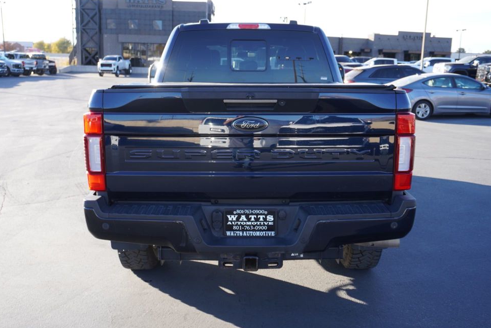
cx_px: 254
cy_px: 162
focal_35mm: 37
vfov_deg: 36.4
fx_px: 498
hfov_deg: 52.4
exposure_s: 1/100
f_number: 5
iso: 100
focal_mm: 23
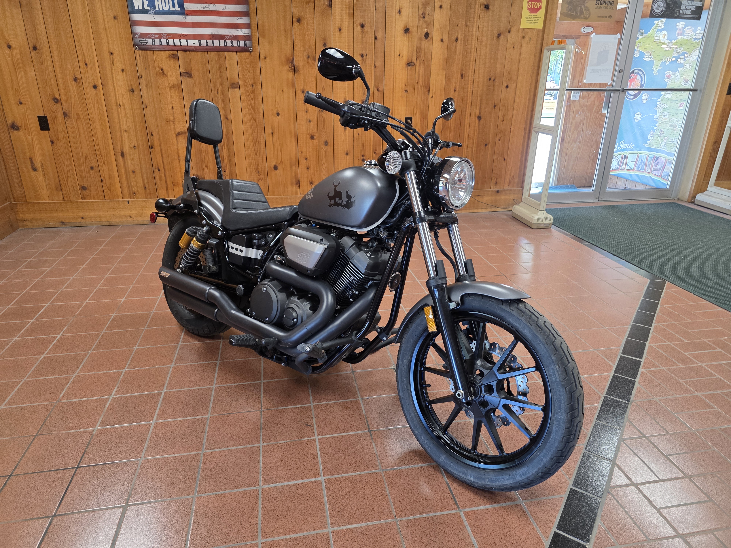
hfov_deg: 73.9
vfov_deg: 58.9
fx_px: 486
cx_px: 366
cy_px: 274
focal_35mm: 23
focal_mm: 6.3
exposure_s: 1/120
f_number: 1.7
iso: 320
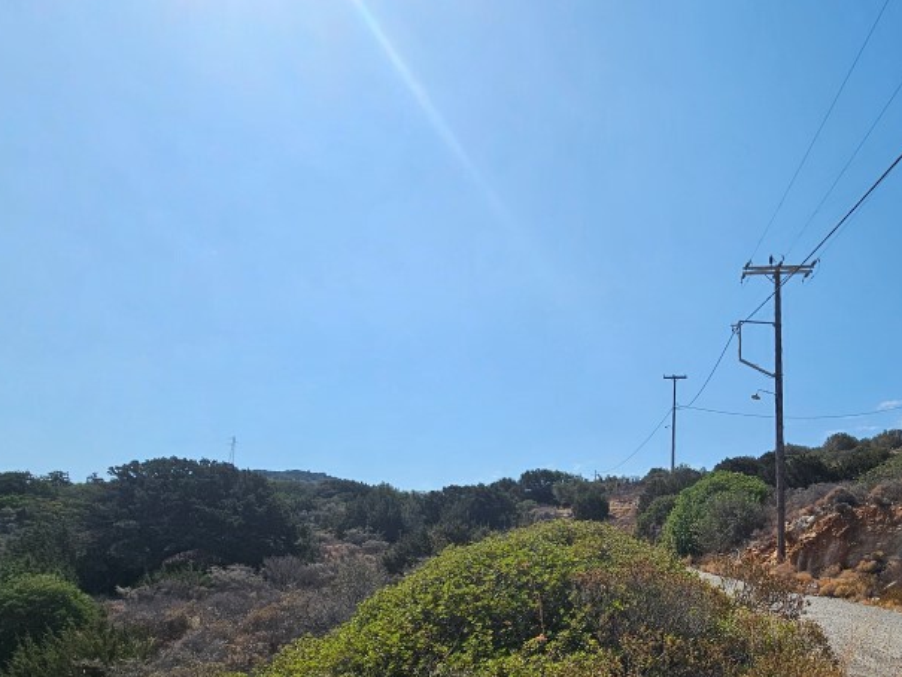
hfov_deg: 72.4
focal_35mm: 22
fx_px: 573
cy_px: 501
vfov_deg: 58.2
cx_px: 649
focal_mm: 2.2
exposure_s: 1/4743
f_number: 2.2
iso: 50
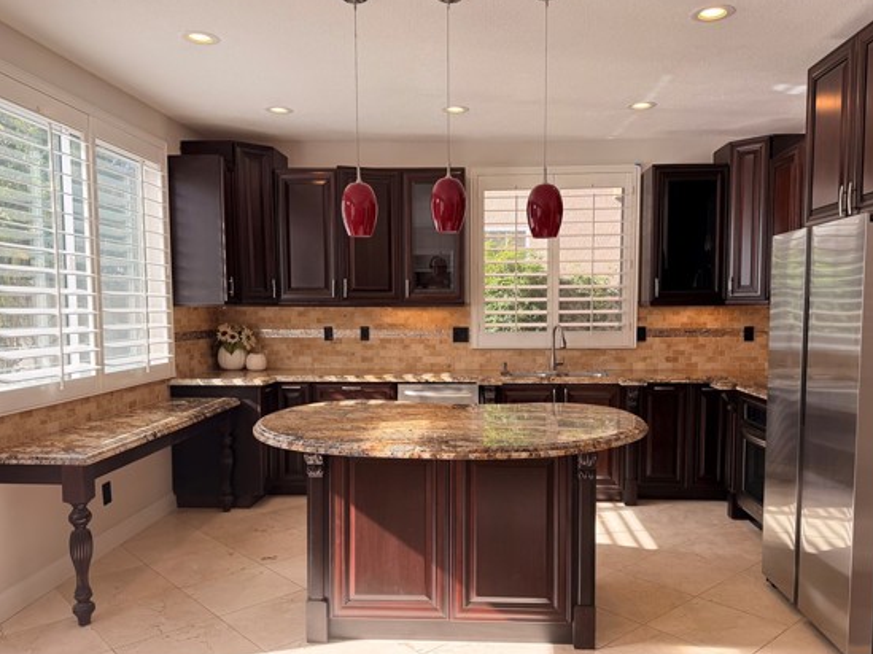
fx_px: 706
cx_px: 456
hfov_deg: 63.4
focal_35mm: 28
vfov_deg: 49.6
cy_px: 363
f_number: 1.78
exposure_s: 1/967
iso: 100
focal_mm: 6.76
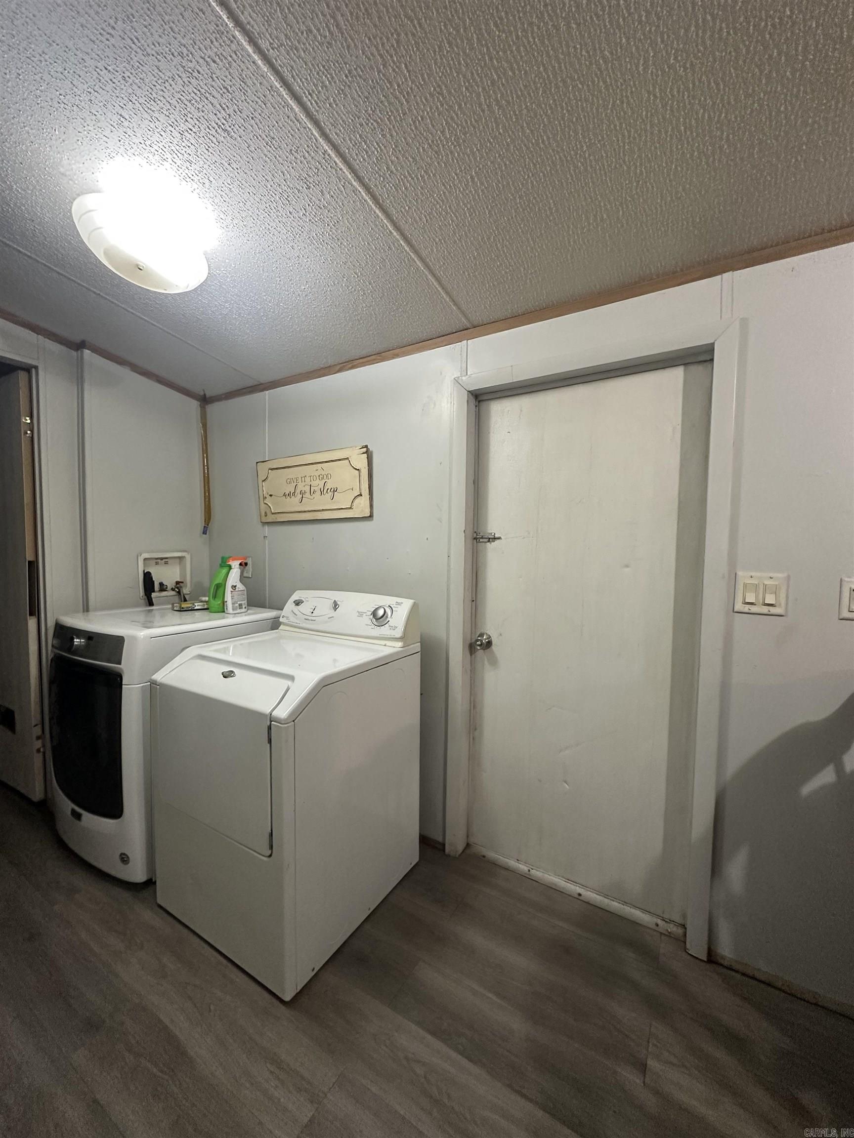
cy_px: 569
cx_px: 427
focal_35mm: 14
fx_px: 461
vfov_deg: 102.1
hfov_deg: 85.7
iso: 400
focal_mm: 2.22
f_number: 2.2
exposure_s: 1/60
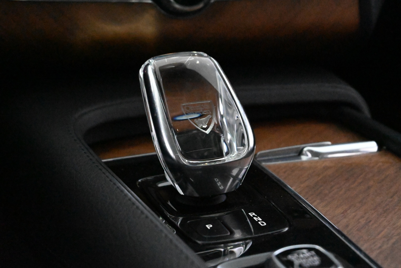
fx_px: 835
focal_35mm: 75
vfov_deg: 18.2
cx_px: 200
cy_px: 134
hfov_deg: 27.0
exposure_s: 1/80
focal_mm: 50
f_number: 6.3
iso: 28800
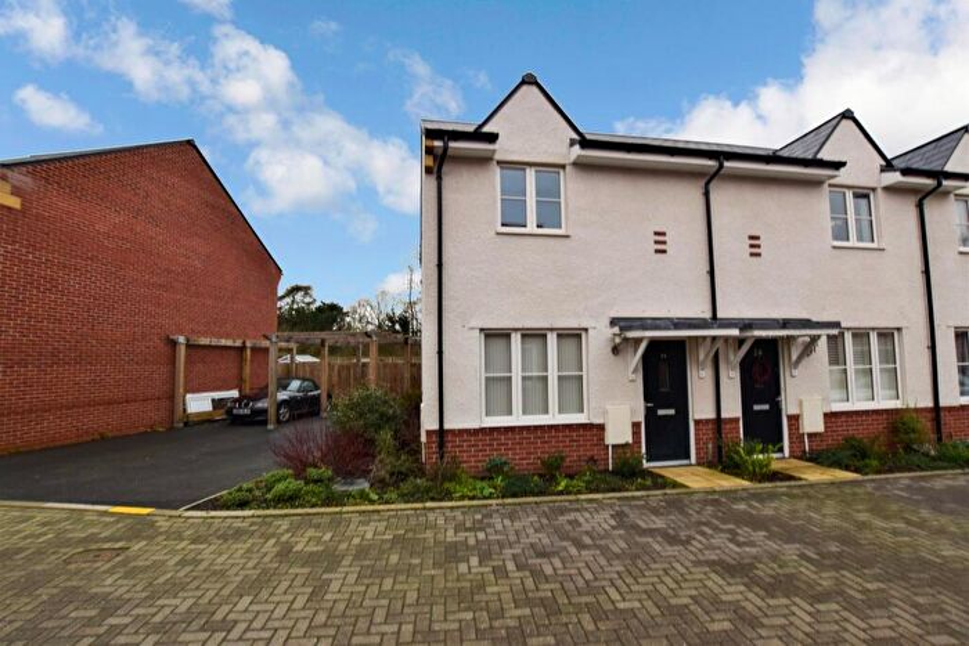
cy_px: 323
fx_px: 404
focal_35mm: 15
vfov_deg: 77.4
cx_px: 484
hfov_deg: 100.4
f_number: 10
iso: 400
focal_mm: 10
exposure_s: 1/200
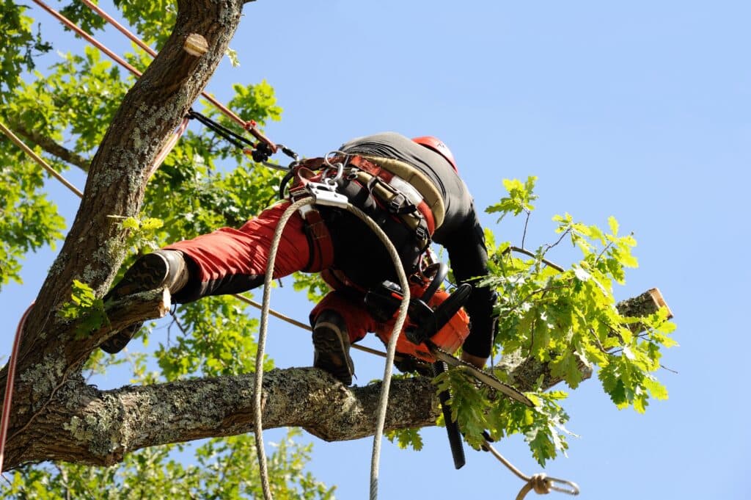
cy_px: 250
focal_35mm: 116
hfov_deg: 17.7
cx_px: 376
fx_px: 2418
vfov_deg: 11.8
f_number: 9
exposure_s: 1/320
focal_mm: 116
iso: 500
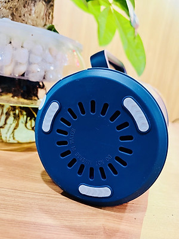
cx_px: 90
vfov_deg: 67.3
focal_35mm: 26
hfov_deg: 53.1
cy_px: 120
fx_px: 179
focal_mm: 5.7
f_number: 1.5
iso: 250
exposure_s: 1/50
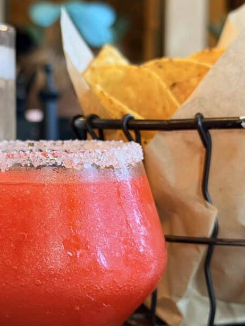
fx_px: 754
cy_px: 173
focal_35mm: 80
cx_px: 53
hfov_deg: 18.3
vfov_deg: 24.4
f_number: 1.8
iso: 250
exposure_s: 1/40
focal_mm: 6.8
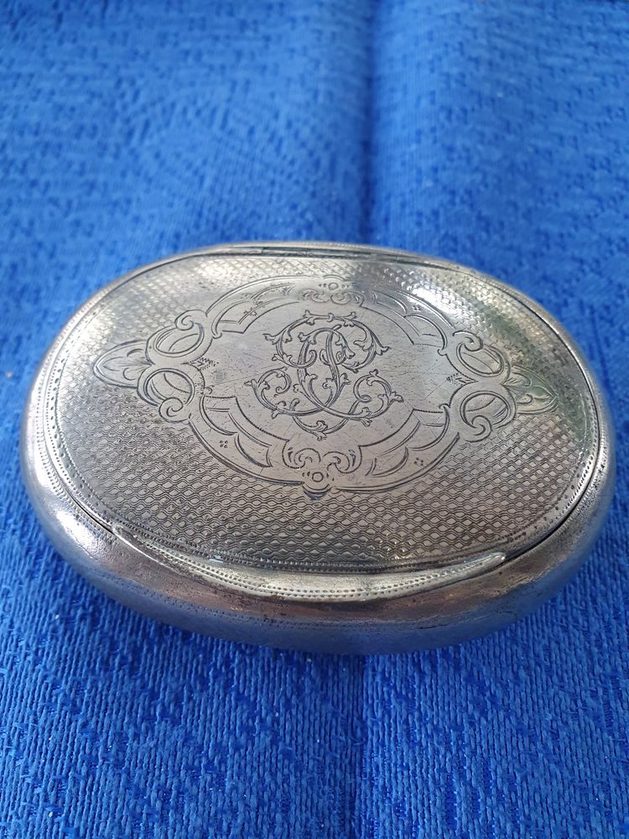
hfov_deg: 53.1
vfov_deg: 67.3
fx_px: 630
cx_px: 314
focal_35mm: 26
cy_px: 420
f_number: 2.4
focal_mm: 4.32
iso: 500
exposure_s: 1/50
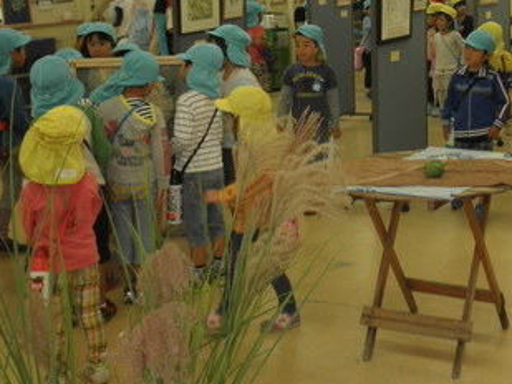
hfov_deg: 32.0
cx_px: 436
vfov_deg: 24.4
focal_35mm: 58
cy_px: 25
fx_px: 858
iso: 64
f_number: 3
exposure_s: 1/50
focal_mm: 5
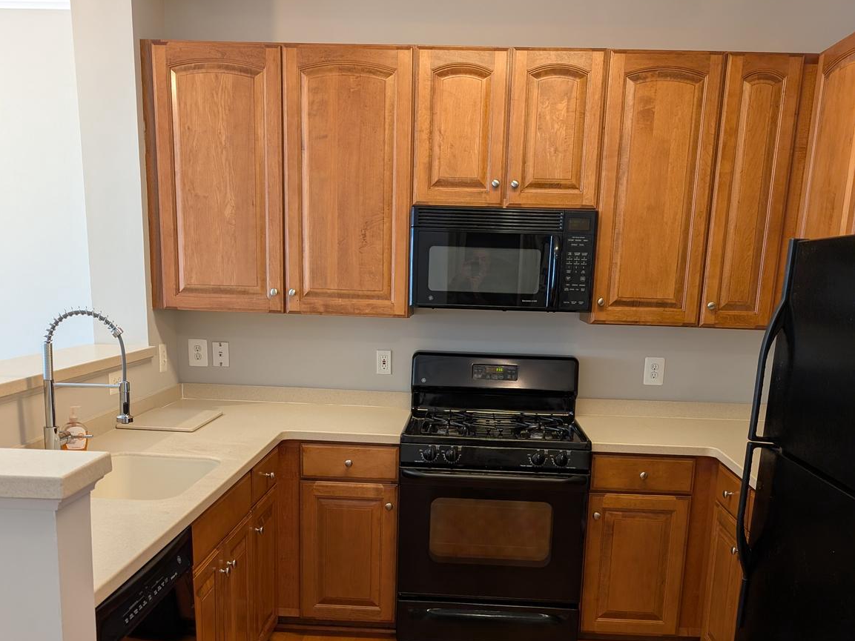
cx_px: 427
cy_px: 466
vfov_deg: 43.0
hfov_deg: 56.8
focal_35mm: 32
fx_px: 790
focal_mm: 6.9
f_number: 1.68
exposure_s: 1/40
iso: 95
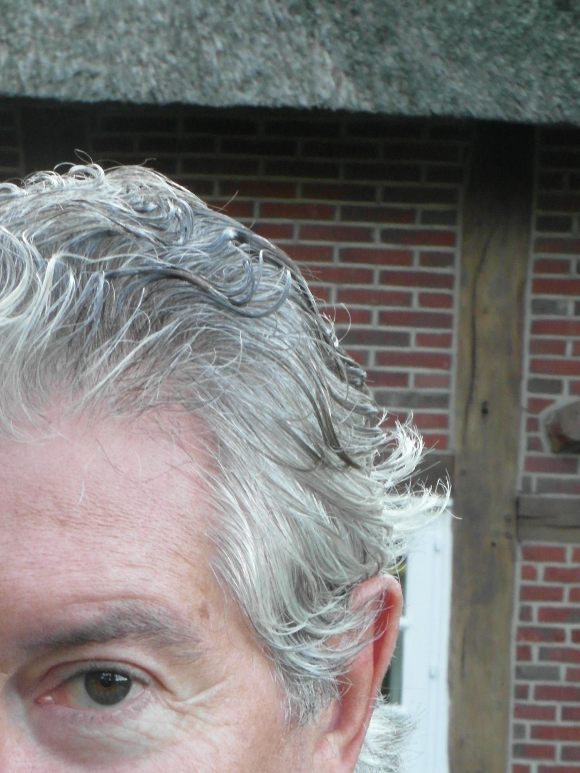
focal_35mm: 125
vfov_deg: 15.7
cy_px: 612
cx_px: 109
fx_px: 2792
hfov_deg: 11.8
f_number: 6.7
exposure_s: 1/30
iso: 320
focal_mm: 14.1
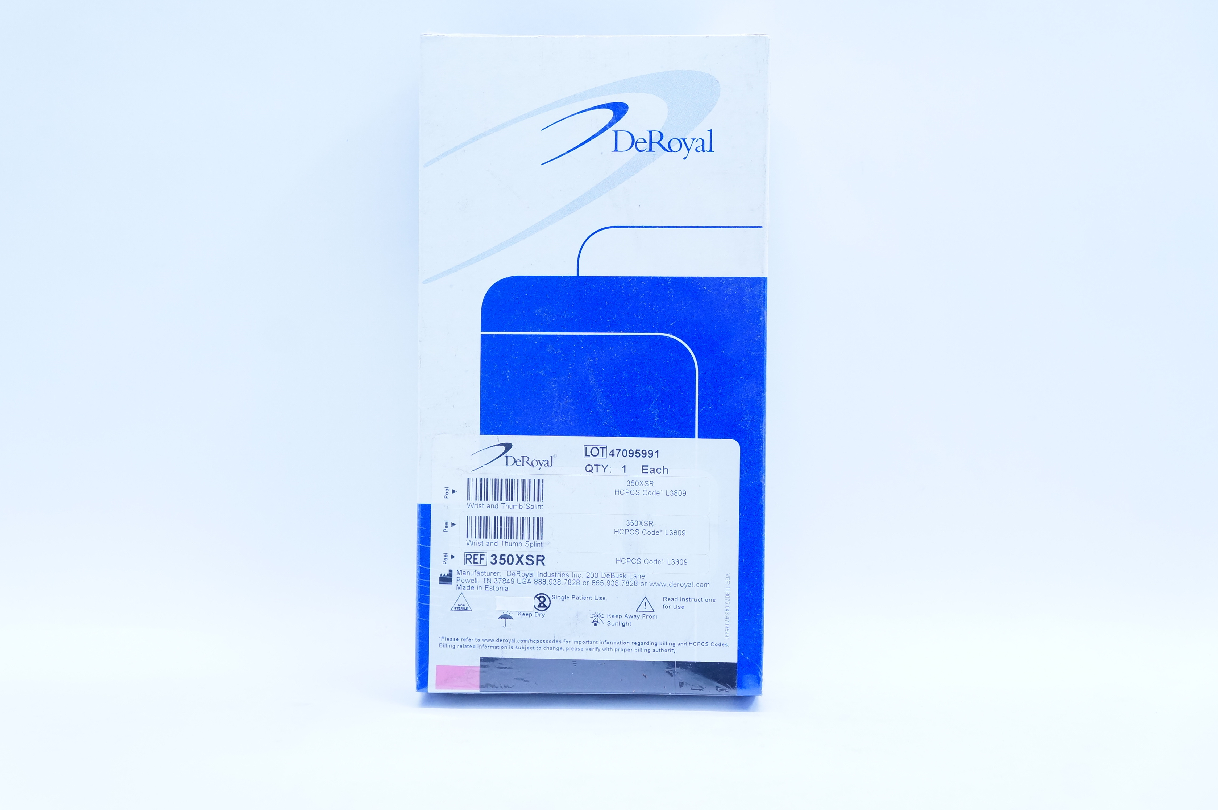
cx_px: 584
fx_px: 2012
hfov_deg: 33.7
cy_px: 380
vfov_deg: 22.7
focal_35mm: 60
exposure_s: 1/100
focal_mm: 37
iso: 800
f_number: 5.6
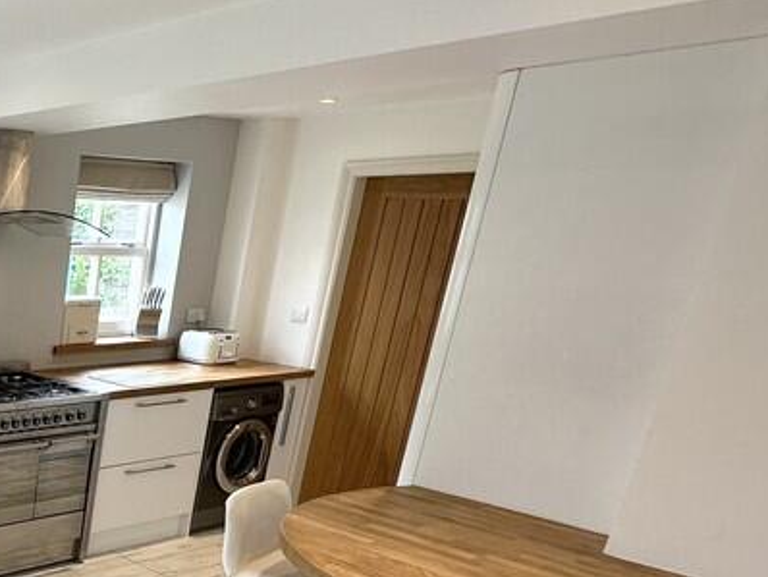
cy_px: 486
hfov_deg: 37.3
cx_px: -178
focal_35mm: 36
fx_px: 799
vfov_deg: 37.8
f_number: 2.2
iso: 64
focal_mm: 2.22
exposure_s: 1/100
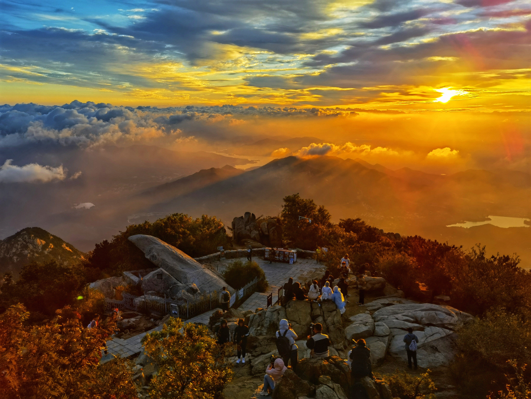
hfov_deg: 56.8
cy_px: 200
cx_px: 266
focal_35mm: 32
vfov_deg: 44.2
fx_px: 491
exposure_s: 1/1098
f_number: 1.9
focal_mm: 6.67
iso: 50
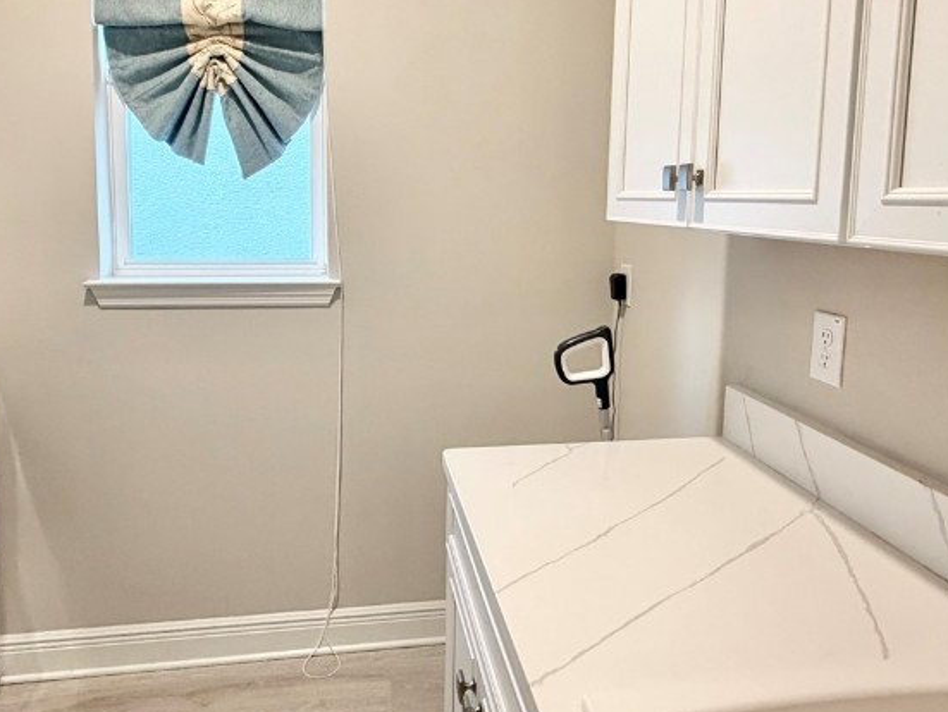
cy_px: 268
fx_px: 713
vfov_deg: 52.6
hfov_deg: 67.3
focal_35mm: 26
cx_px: 475
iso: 320
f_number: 2.2
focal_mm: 2.22
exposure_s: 1/60
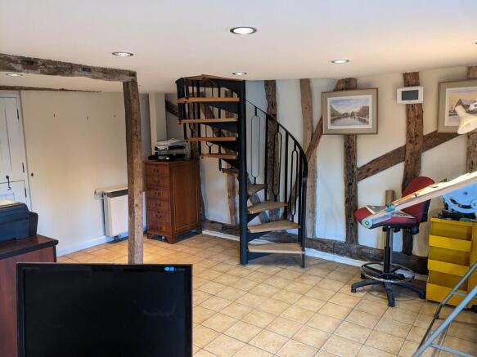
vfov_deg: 51.3
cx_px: 238
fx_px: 372
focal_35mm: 27
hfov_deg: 65.3
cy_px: 178
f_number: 1.73
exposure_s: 1/25
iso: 248
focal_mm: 4.38
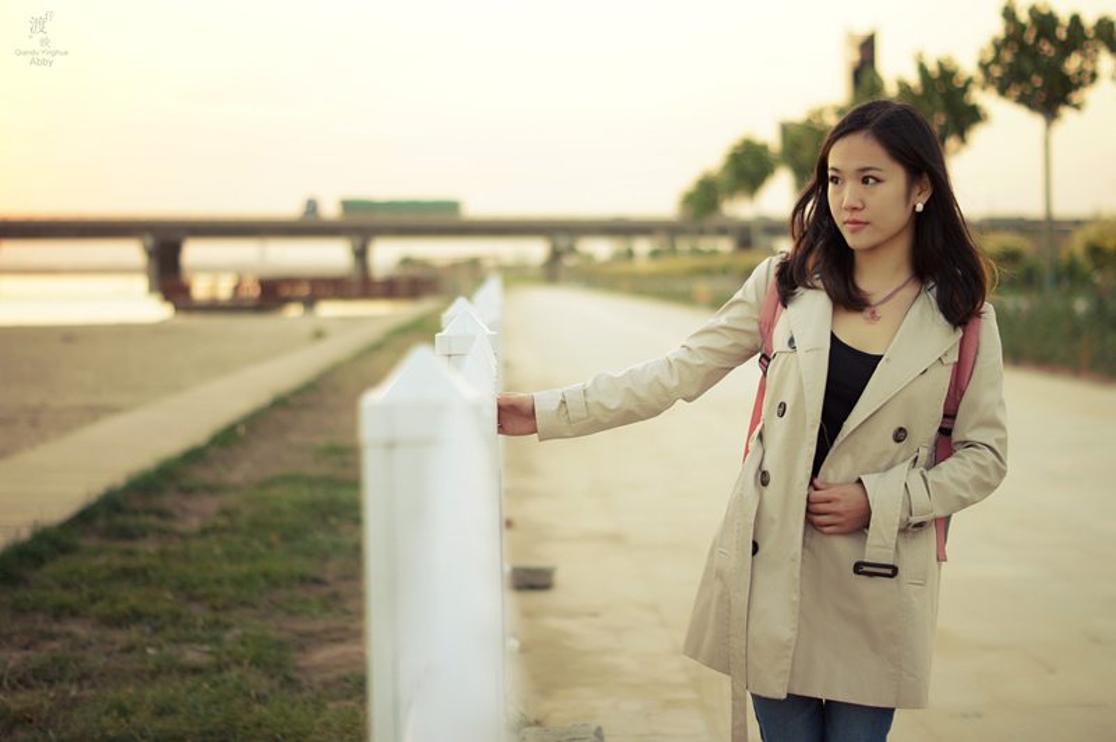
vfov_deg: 18.2
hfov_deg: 27.0
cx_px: 558
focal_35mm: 75
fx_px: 2323
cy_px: 371
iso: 100
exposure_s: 1/100
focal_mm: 50
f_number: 1.8
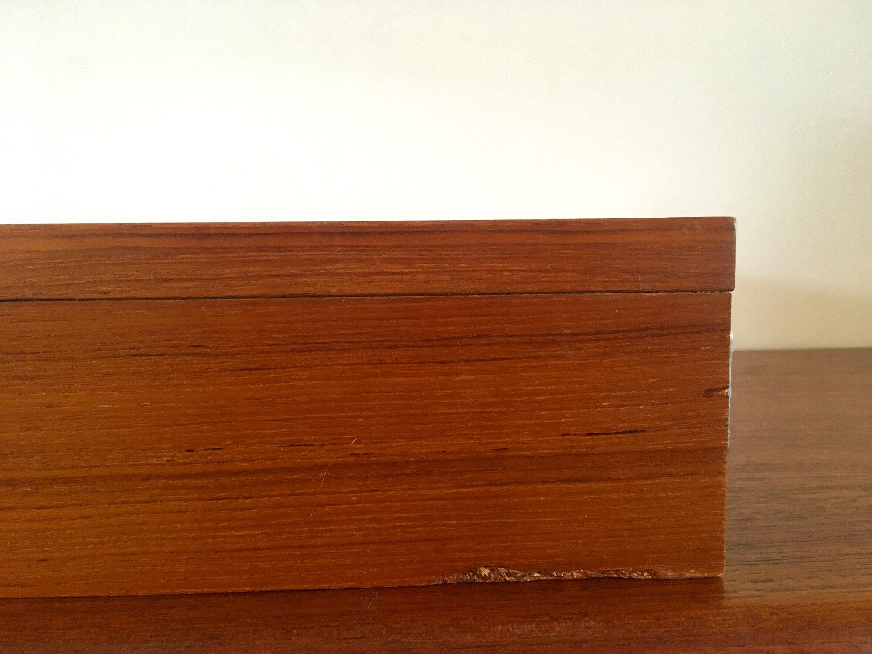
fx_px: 731
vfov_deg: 48.2
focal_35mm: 29
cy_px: 327
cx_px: 436
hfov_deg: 61.7
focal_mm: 4.15
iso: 200
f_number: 2.2
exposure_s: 1/33
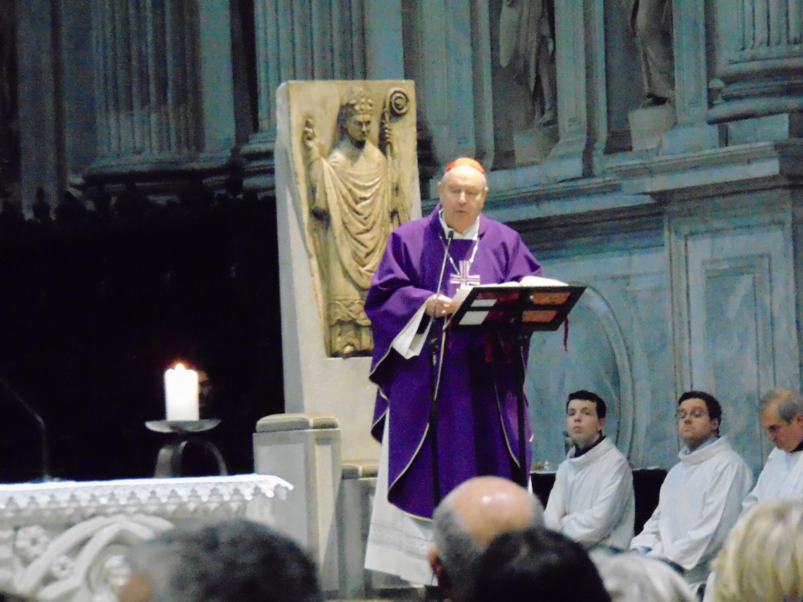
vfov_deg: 5.2
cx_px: 420
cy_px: 341
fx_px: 6587
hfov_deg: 7.0
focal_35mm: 284
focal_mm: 44.9
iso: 1600
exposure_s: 1/20
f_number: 4.1
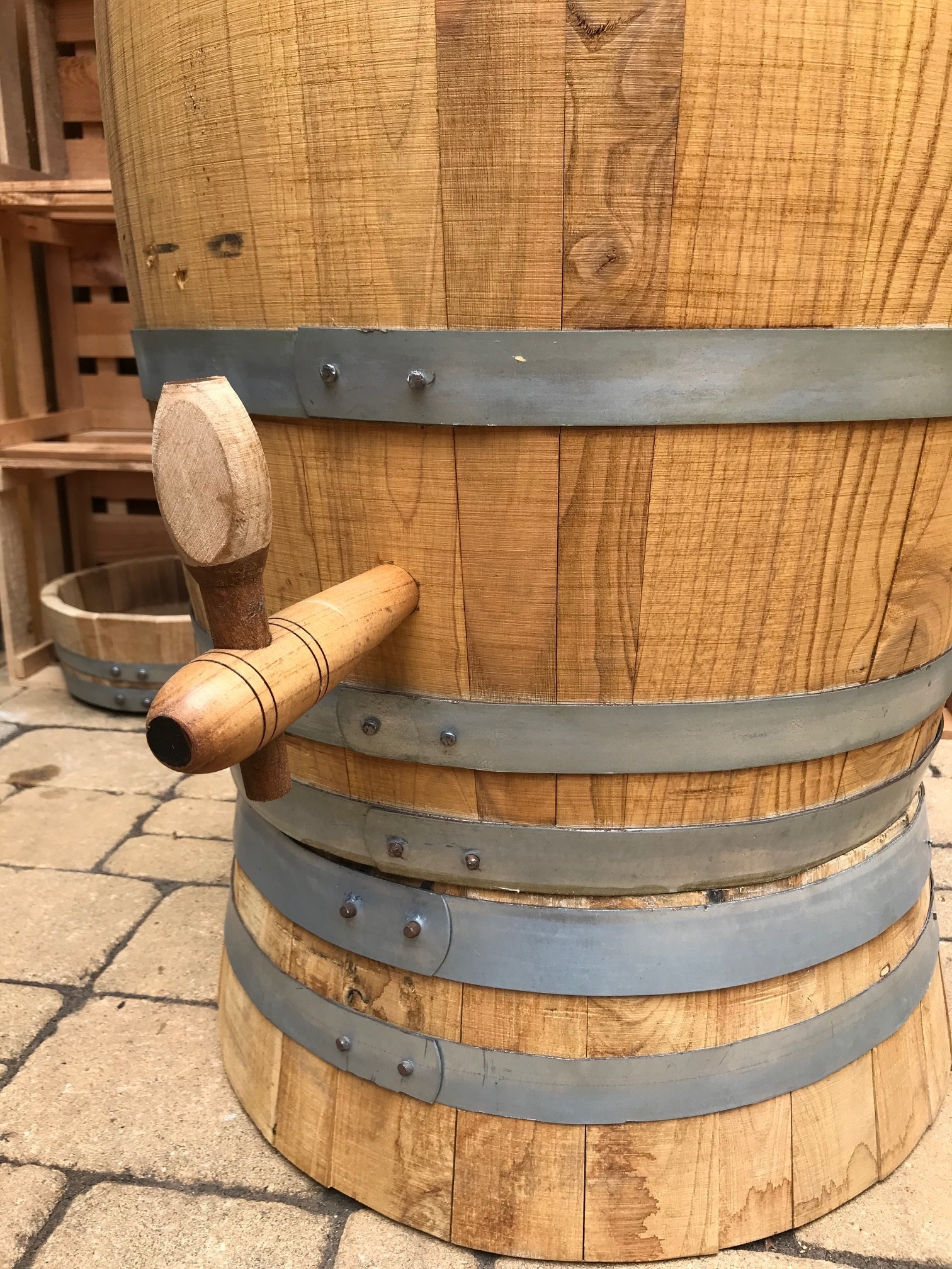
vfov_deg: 63.4
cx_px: 476
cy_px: 634
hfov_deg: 49.7
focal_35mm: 28
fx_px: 1027
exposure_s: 1/130
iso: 20
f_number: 1.8
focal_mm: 3.99
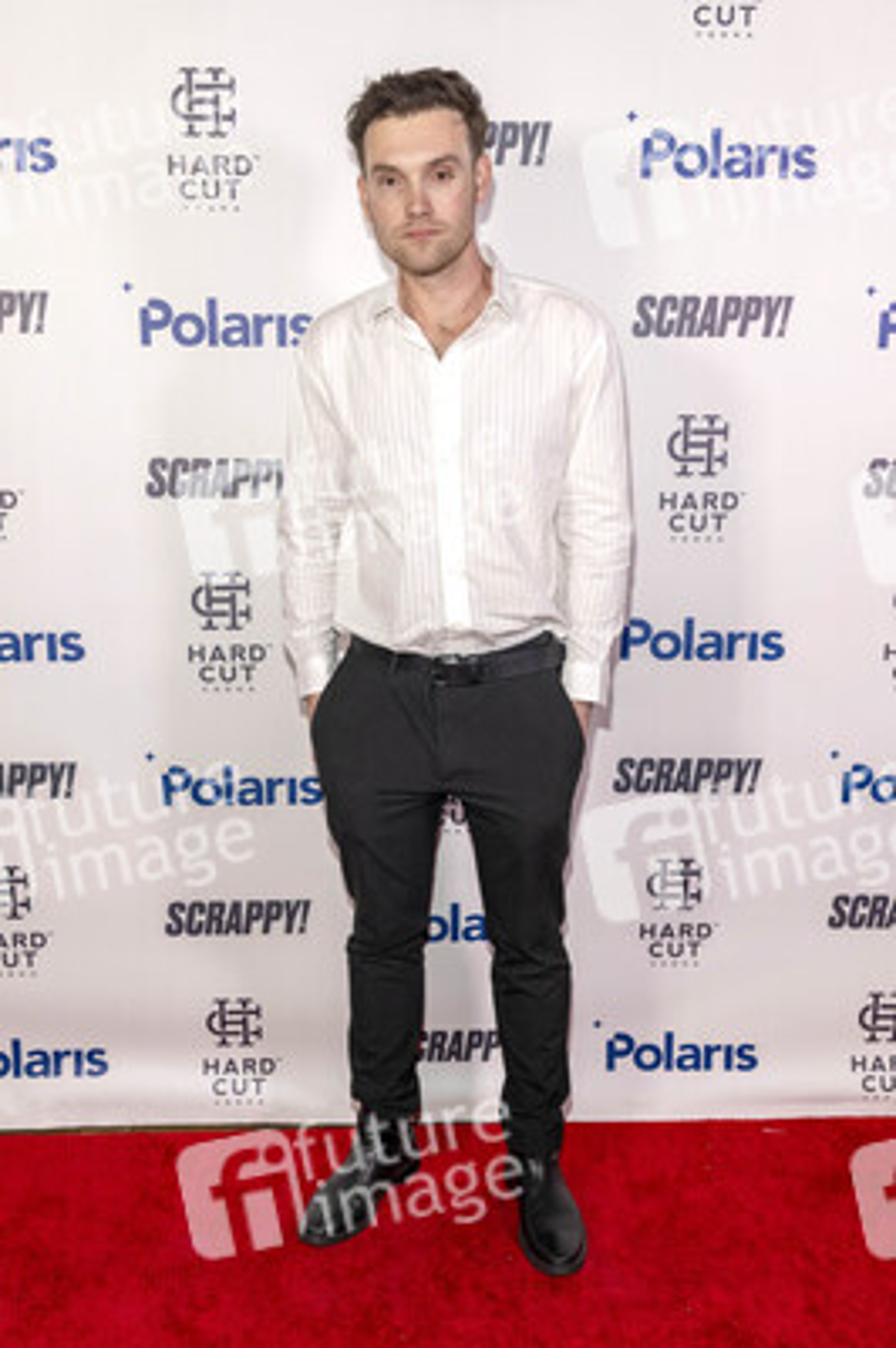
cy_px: 674
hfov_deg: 42.9
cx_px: 448
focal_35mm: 30
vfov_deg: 61.1
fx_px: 1141
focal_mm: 30.5
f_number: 5
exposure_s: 1/200
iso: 800
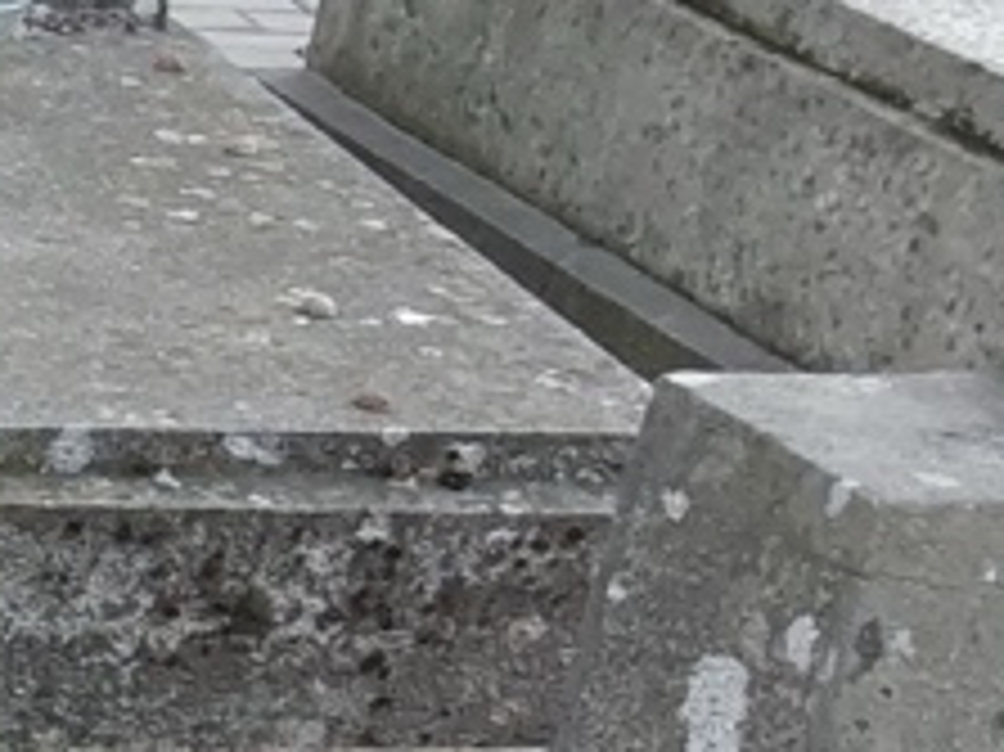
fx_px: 4377
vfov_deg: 9.1
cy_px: 1630
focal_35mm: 151
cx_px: -1328
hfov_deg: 11.2
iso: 50
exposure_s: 1/476
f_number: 1.9
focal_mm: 2.91
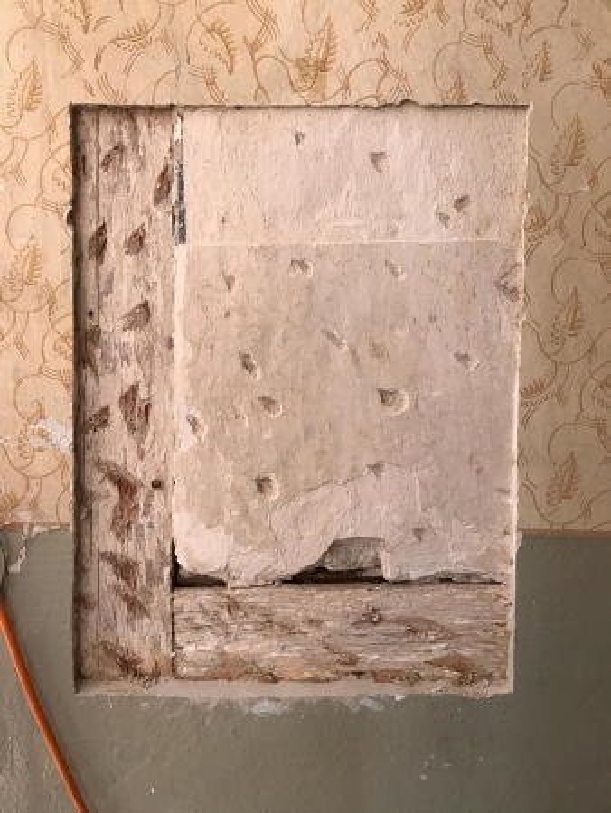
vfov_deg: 63.4
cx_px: 306
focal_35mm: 28
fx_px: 658
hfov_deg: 49.8
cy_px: 406
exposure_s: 1/17
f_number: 1.8
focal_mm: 3.99
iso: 40
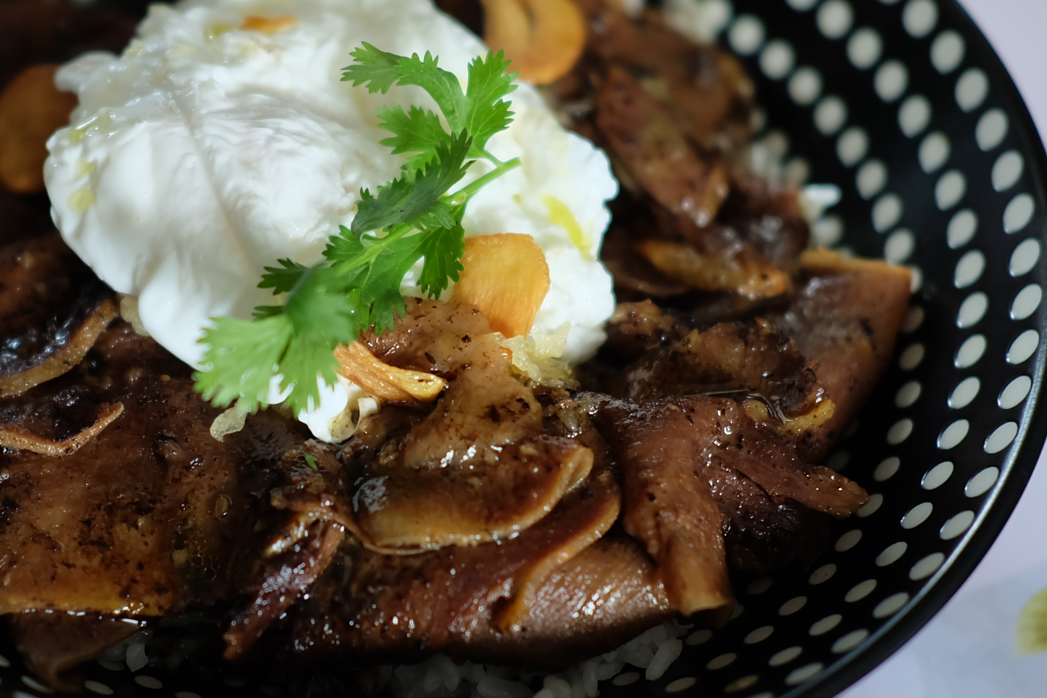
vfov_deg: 15.0
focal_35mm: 91
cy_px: 336
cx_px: 329
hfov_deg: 22.3
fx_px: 2646
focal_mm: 35
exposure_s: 1/75
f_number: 2
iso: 400
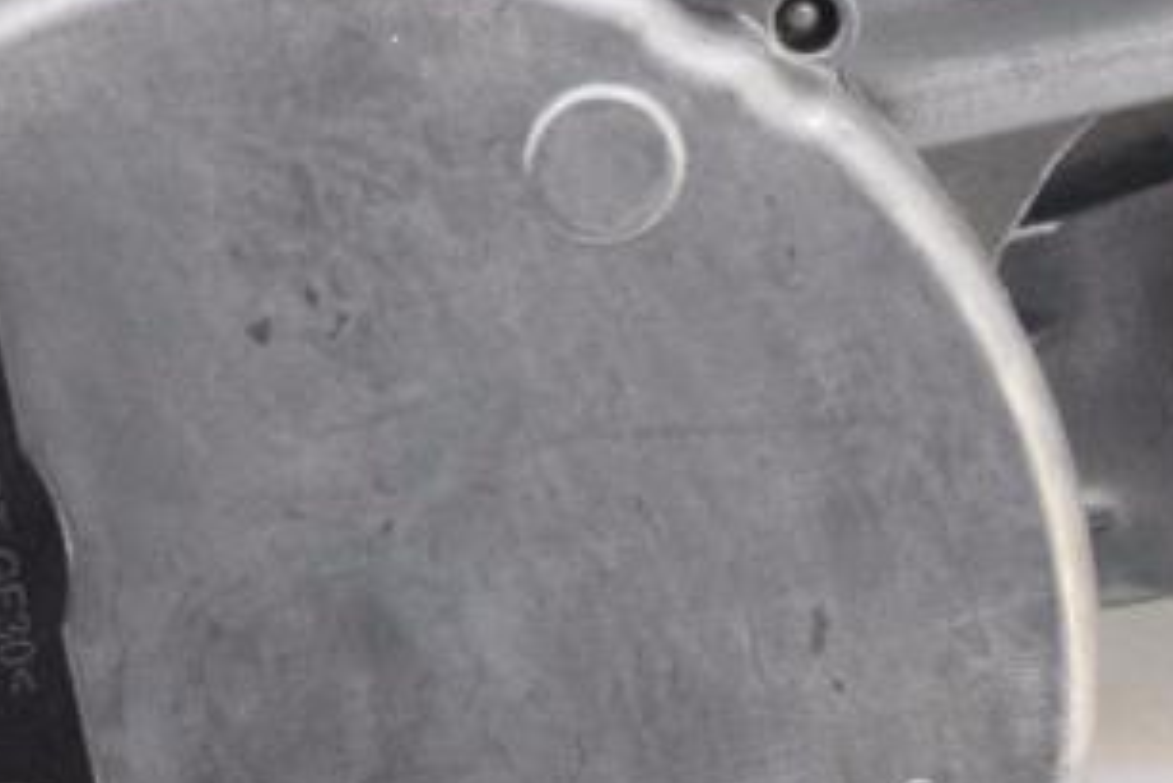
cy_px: 707
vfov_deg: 3.7
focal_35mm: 375
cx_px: -245
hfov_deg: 5.5
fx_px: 12224
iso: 3200
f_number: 10
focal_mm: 48
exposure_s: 1/125
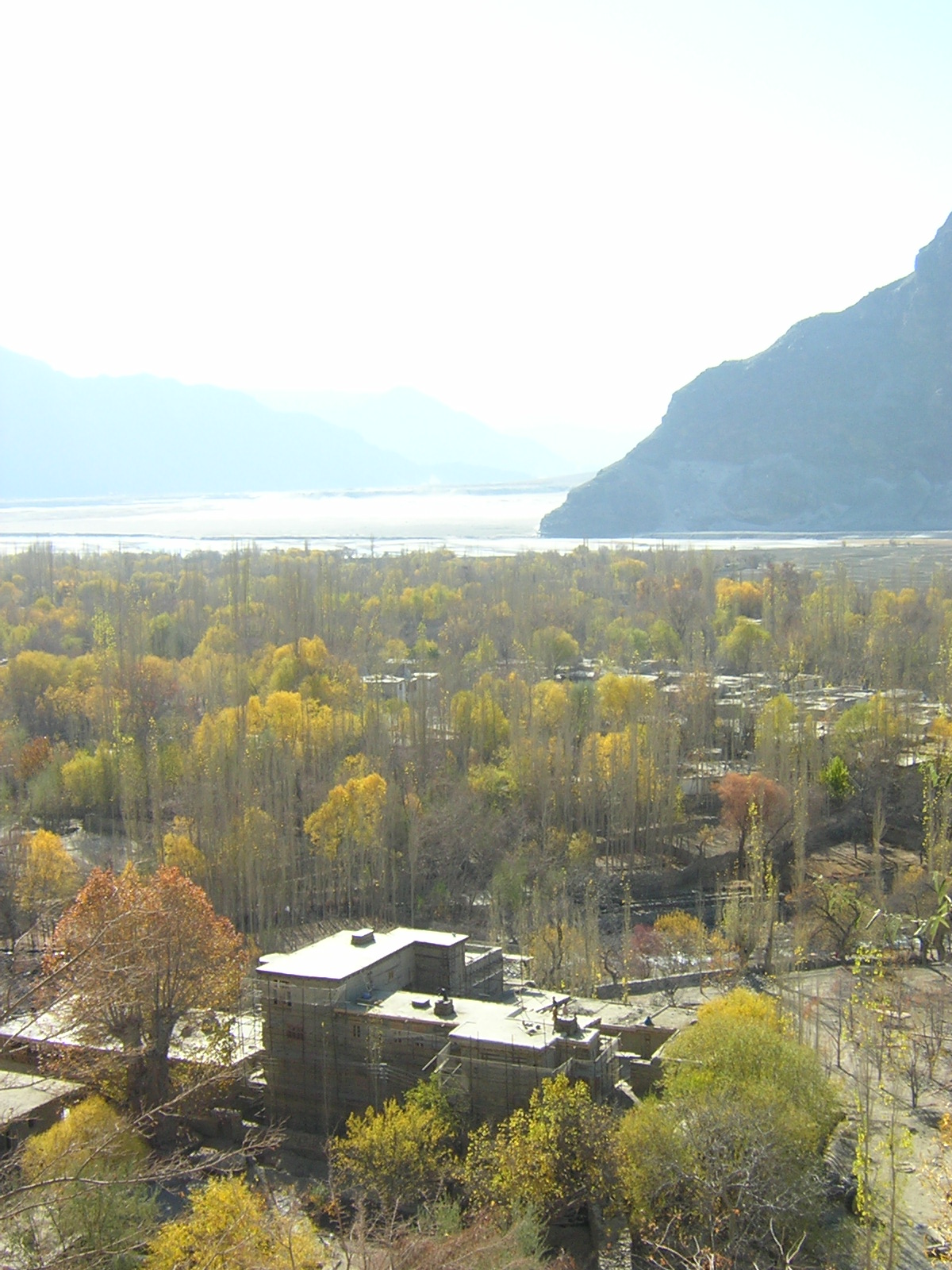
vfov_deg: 40.4
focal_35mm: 47
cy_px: 635
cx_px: 476
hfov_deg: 30.9
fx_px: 1723
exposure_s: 1/200
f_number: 5.8
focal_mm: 6.1
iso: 141
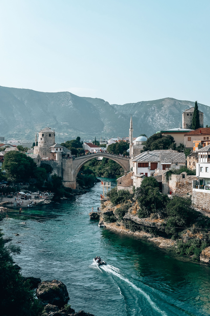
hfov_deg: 25.5
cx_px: 105
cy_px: 158
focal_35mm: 53
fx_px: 464
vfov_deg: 37.5
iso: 200
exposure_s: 1/400
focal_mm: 35
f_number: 6.4
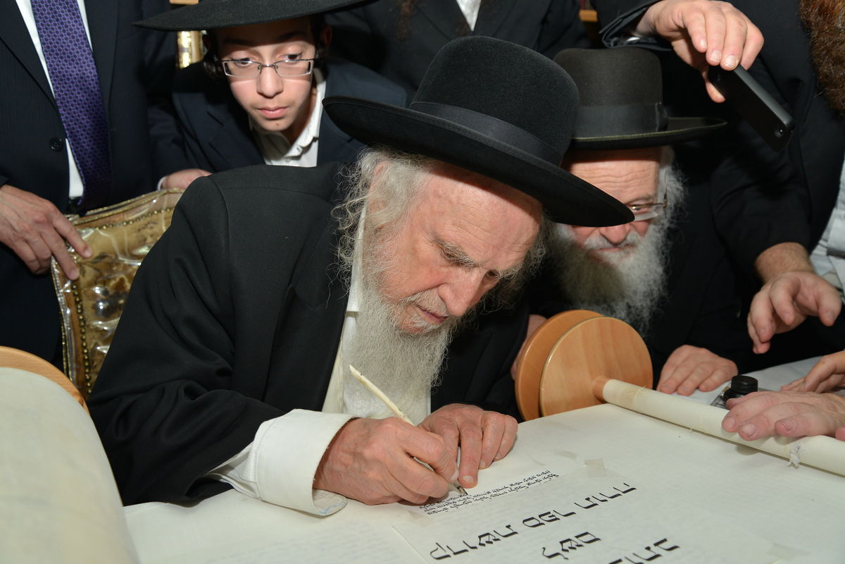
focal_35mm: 32
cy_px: 282
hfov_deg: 58.7
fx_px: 751
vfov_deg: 41.1
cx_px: 422
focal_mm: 32
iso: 500
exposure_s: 1/160
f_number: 5
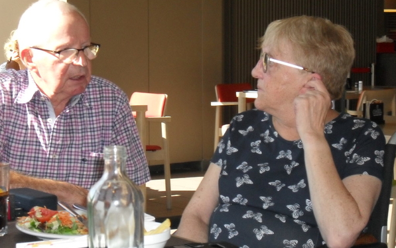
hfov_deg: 25.2
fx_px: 885
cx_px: 198
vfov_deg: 15.9
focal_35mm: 82
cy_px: 113
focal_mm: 13.6
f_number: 5
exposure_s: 1/60
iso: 240
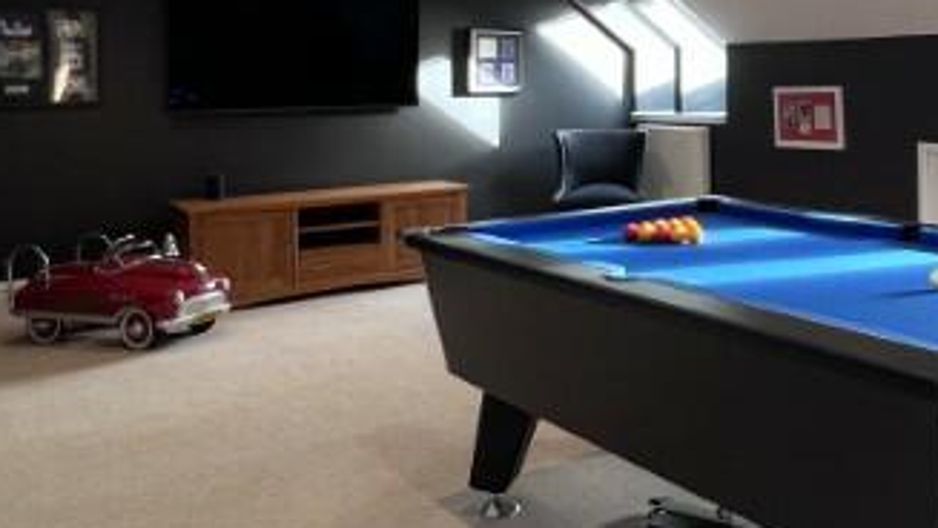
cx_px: 796
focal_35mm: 37
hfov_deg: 49.6
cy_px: 83
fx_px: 920
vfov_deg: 31.0
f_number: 1.8
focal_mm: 1.57
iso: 160
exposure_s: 1/100
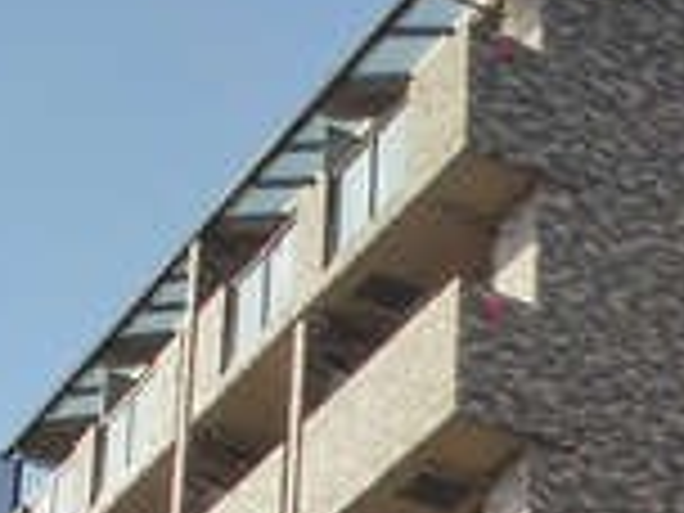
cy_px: 1046
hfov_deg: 13.8
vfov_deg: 9.9
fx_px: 2727
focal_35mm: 138
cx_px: 864
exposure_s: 1/500
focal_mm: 5.36
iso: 80
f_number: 3.5
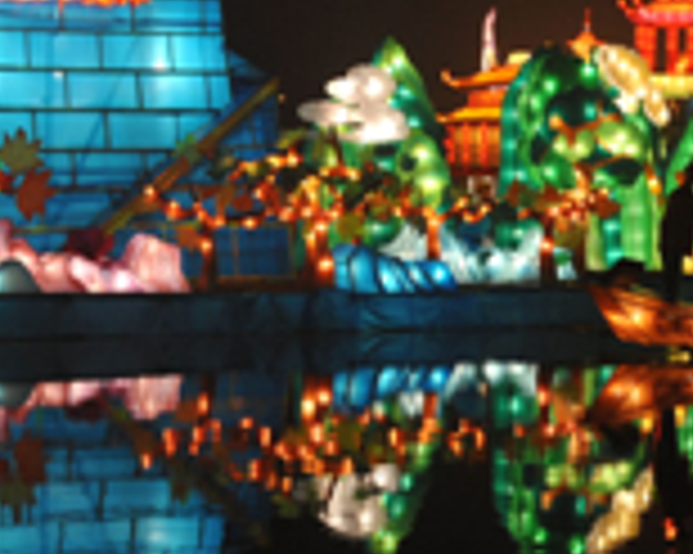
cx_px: 508
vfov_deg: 13.2
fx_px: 2398
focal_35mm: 117
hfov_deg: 16.4
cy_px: 300
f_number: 2.8
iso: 800
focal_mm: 32
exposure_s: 1/100
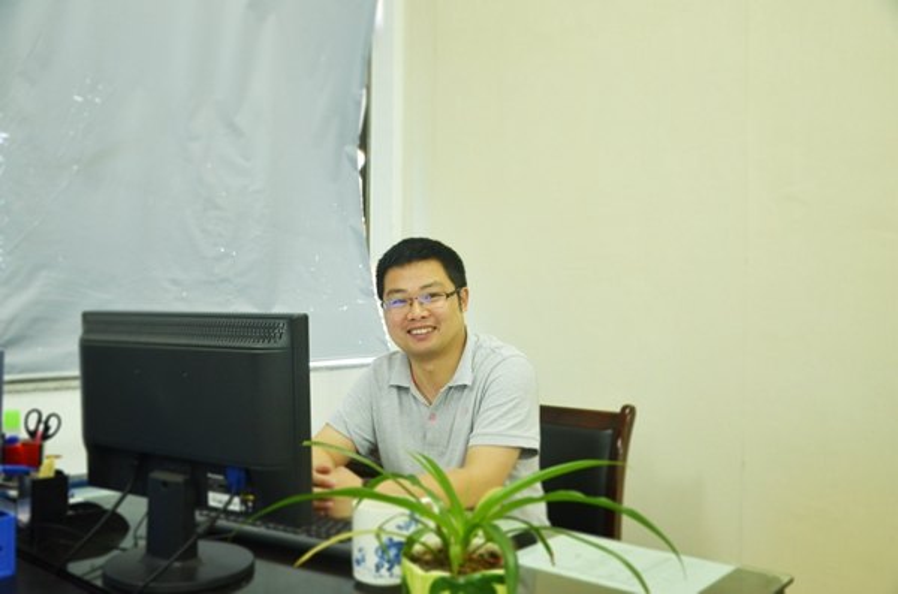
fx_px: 821
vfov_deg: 39.8
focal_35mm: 33
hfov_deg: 57.3
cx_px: 449
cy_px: 297
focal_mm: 22
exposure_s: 1/30
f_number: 3.8
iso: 800
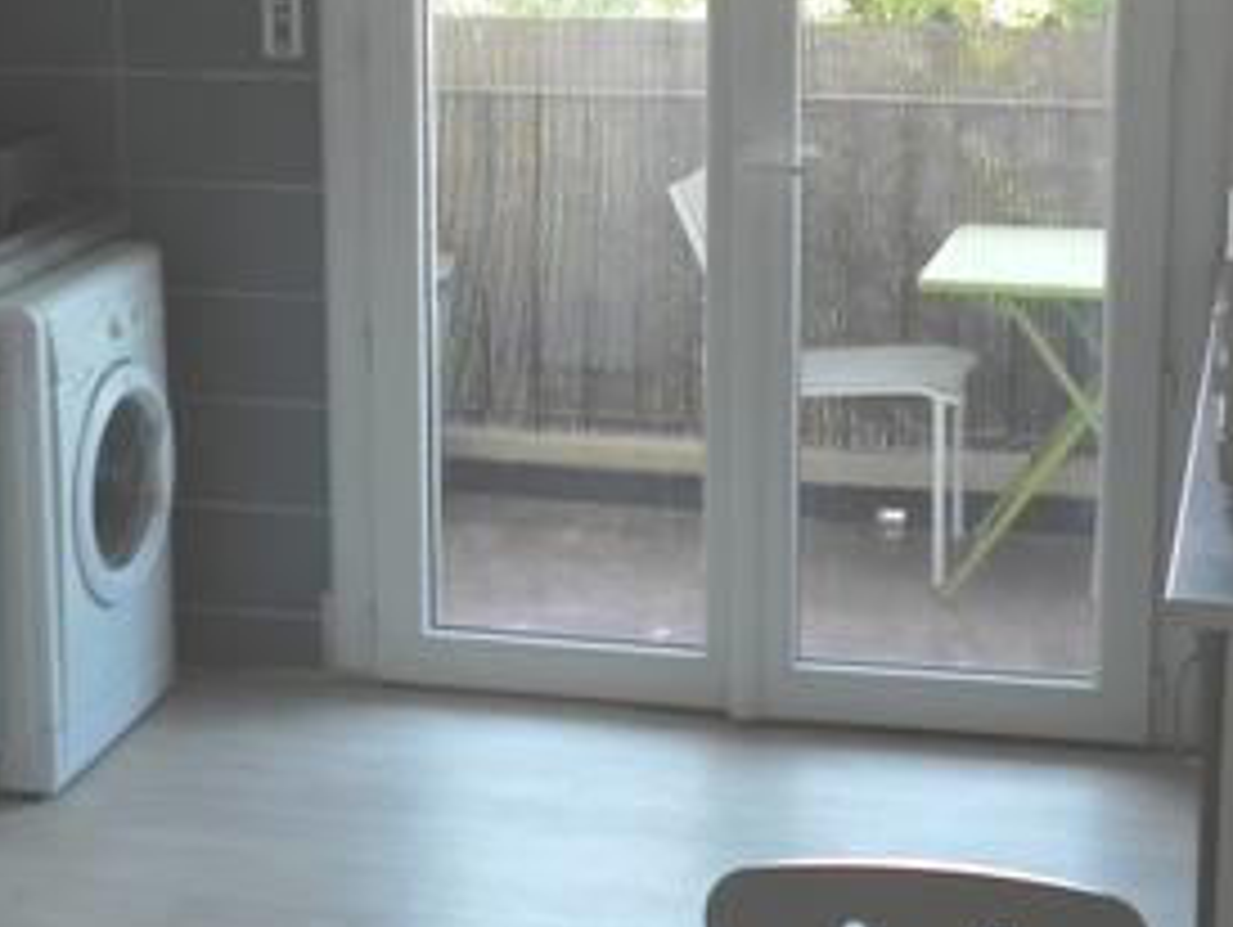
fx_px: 2888
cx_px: 400
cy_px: 270
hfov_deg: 24.0
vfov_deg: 18.2
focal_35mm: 81
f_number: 3.2
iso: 160
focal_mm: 6.6
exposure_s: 1/79.4
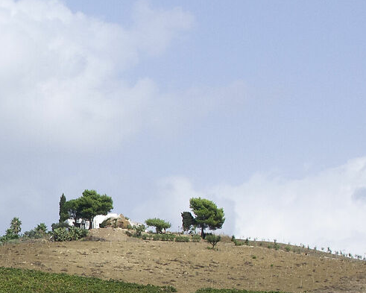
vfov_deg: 8.6
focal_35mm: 179
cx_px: -151
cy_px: 290
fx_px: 1939
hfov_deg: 10.5
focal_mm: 26
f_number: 11
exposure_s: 1/500
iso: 360
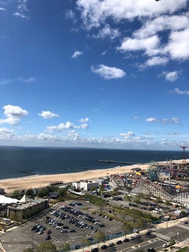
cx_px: 94
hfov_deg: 49.7
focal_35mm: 28
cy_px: 126
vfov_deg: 63.4
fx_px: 204
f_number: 1.8
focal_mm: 3.99
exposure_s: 1/2857
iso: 20
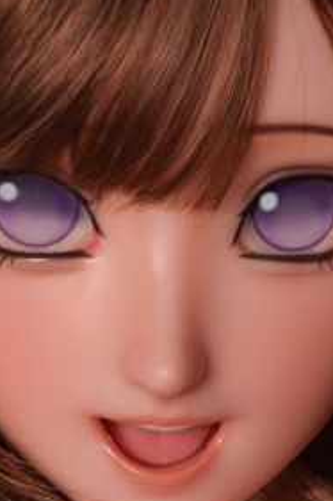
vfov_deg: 4.8
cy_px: 531
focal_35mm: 433
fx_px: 6015
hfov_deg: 3.2
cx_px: 189
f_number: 8
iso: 500
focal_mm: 90
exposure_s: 1/90
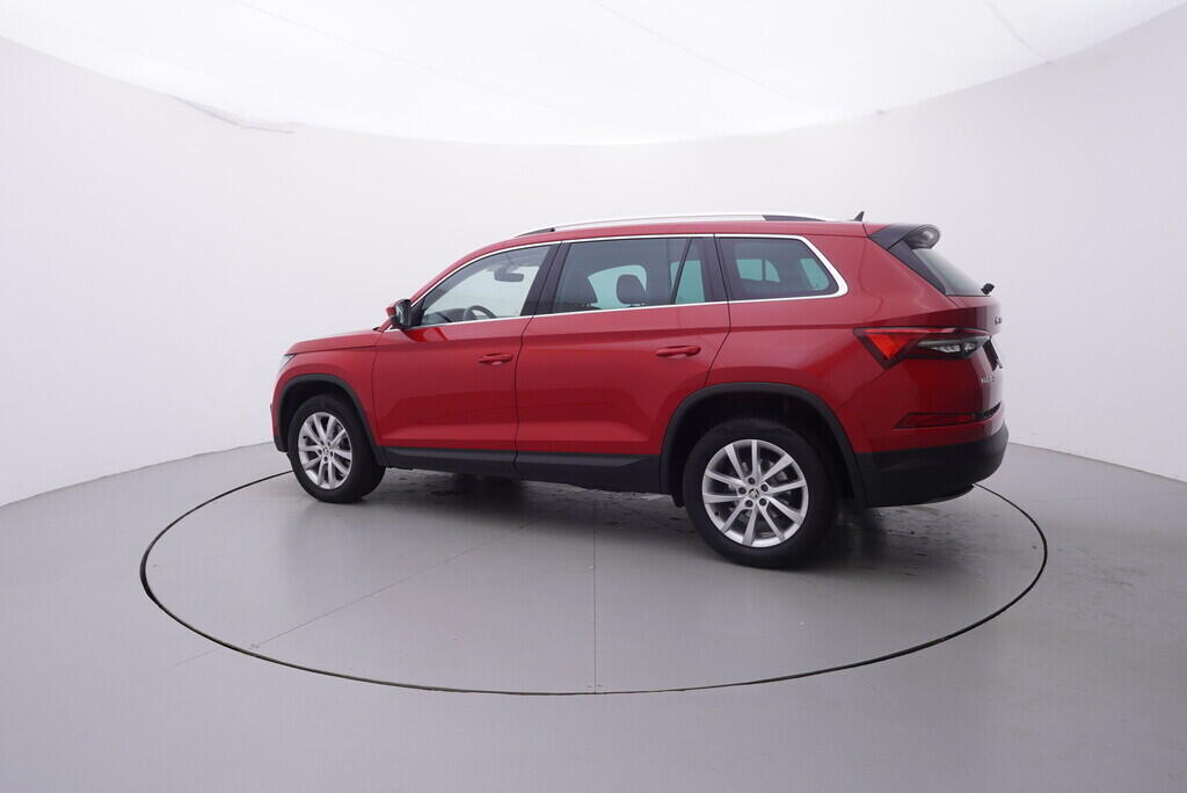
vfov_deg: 56.2
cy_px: 396
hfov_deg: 77.3
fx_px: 742
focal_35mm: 22
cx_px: 594
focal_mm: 15
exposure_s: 1/80
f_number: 5
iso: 200
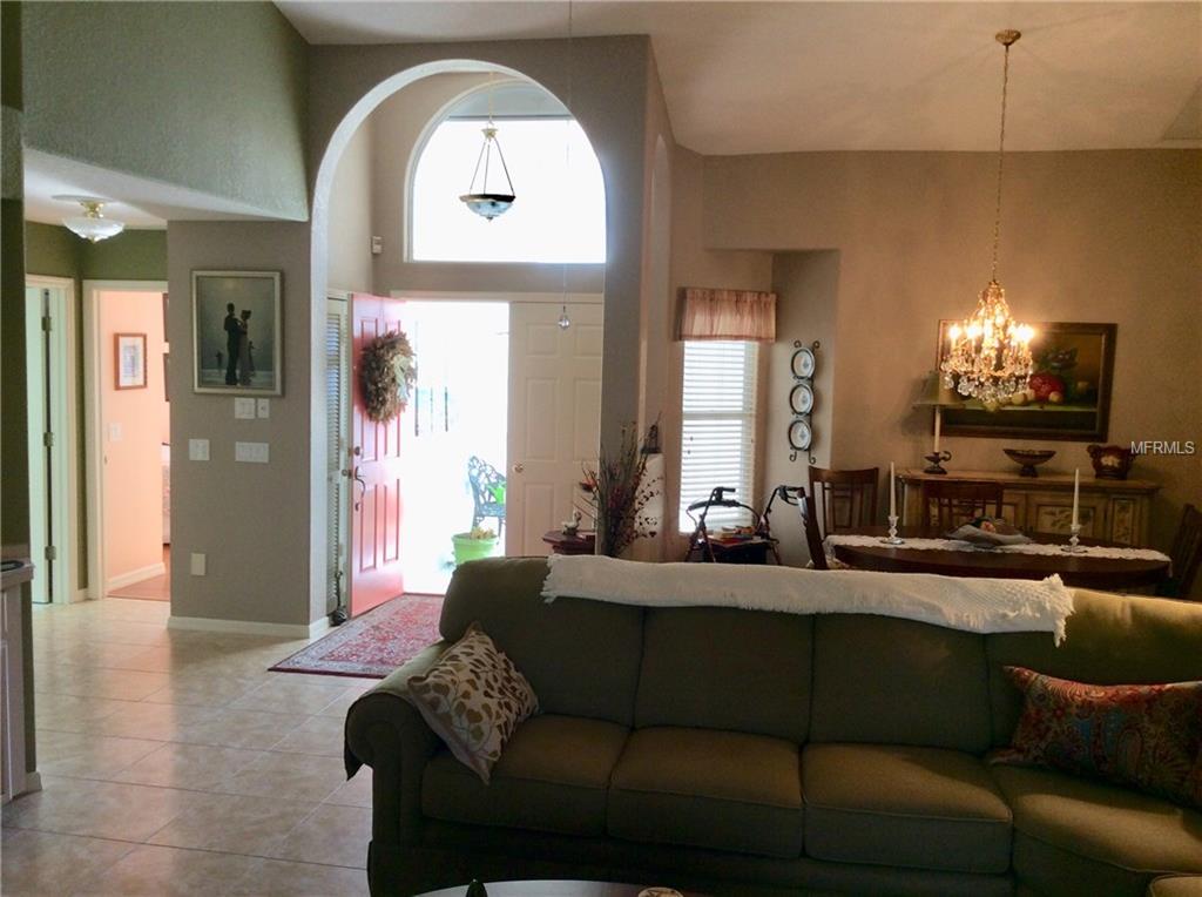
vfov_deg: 44.0
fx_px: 1109
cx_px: 601
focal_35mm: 32
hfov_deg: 56.9
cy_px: 448
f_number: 2.4
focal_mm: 3.3
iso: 32
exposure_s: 1/50
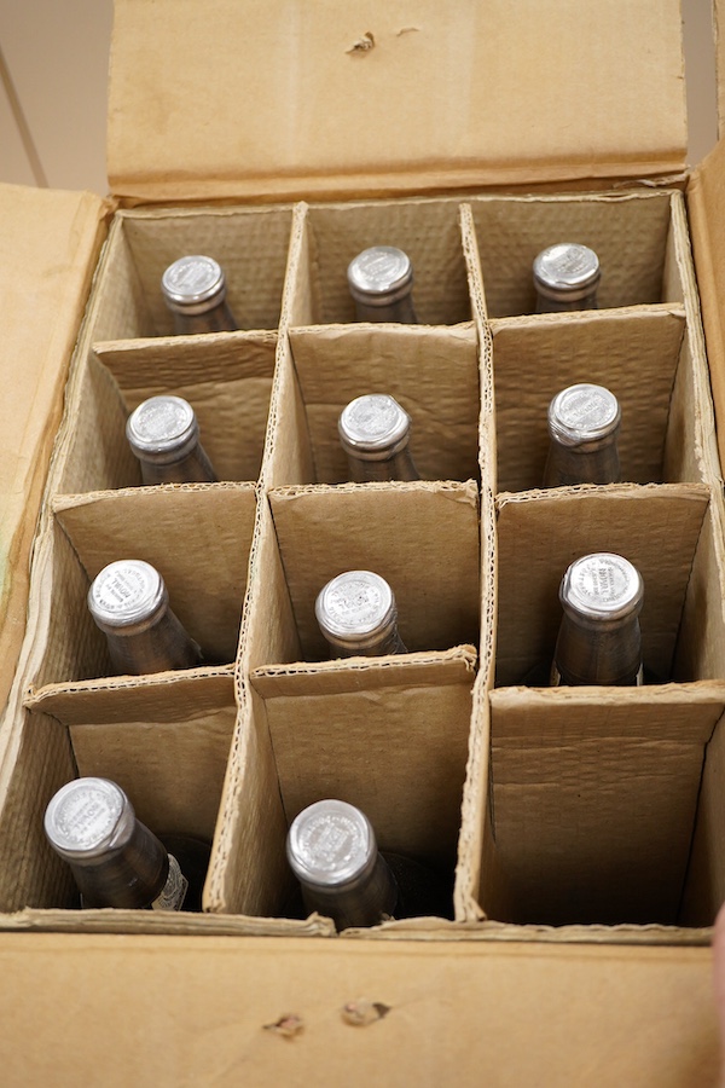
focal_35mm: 45
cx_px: 362
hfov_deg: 29.9
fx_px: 1359
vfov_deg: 43.6
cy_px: 544
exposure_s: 1/125
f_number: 5.6
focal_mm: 30
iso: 1250
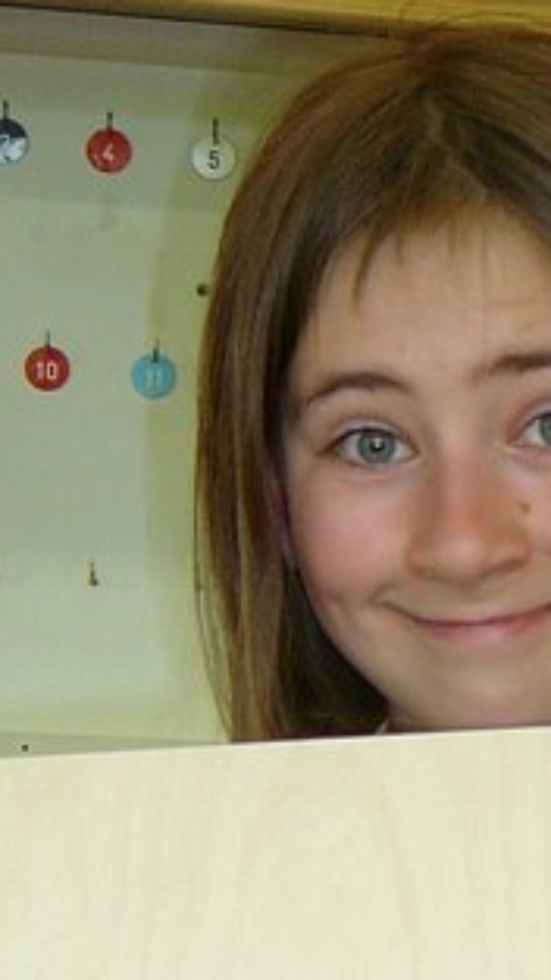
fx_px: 3170
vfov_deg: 17.1
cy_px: 1052
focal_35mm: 122
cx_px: 607
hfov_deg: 9.8
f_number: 2.8
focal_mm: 5.2
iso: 100
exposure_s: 1/50
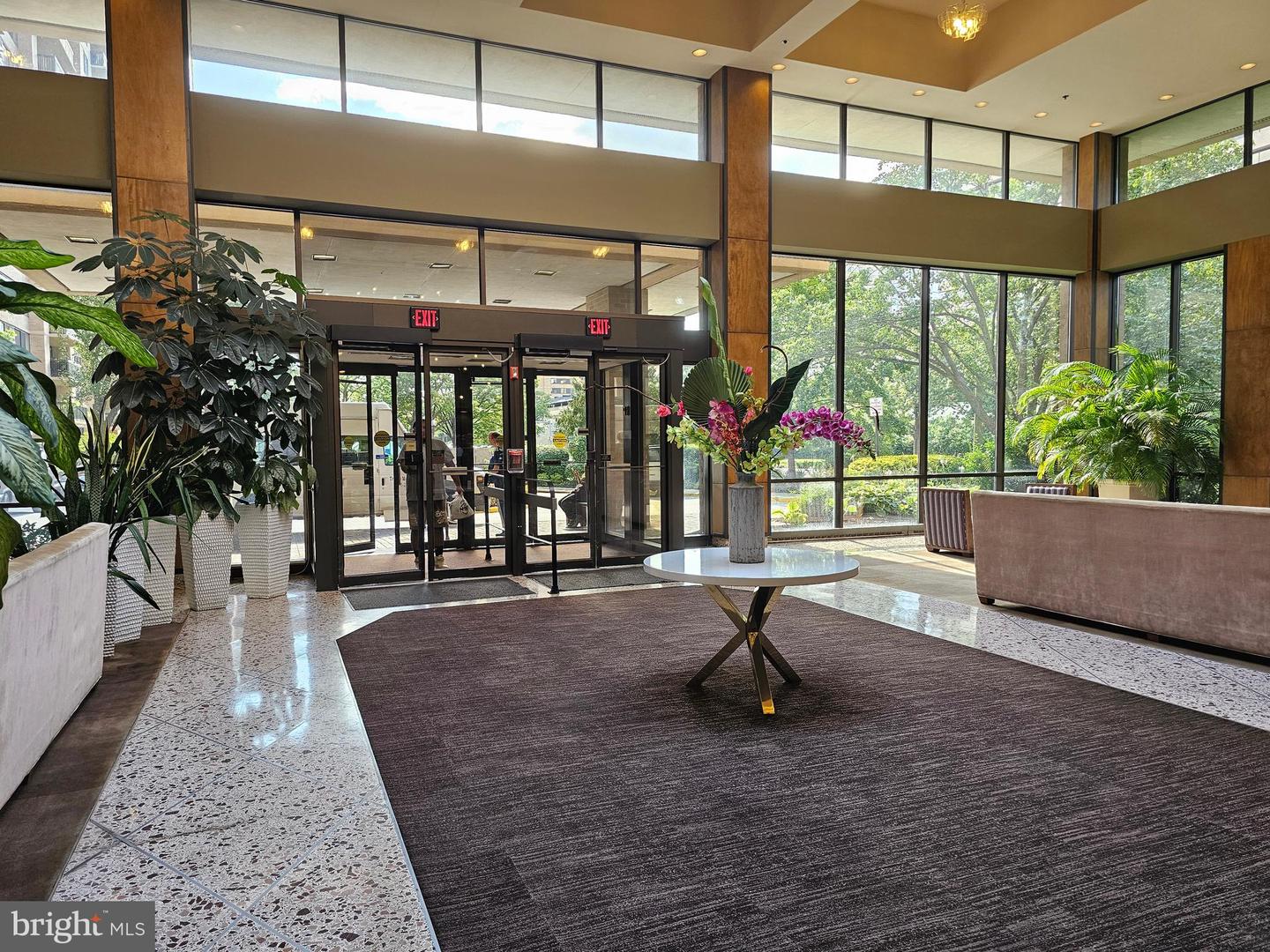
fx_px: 844
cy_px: 476
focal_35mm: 23
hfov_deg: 73.9
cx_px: 635
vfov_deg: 58.9
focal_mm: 6.3
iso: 125
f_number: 1.7
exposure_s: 1/120
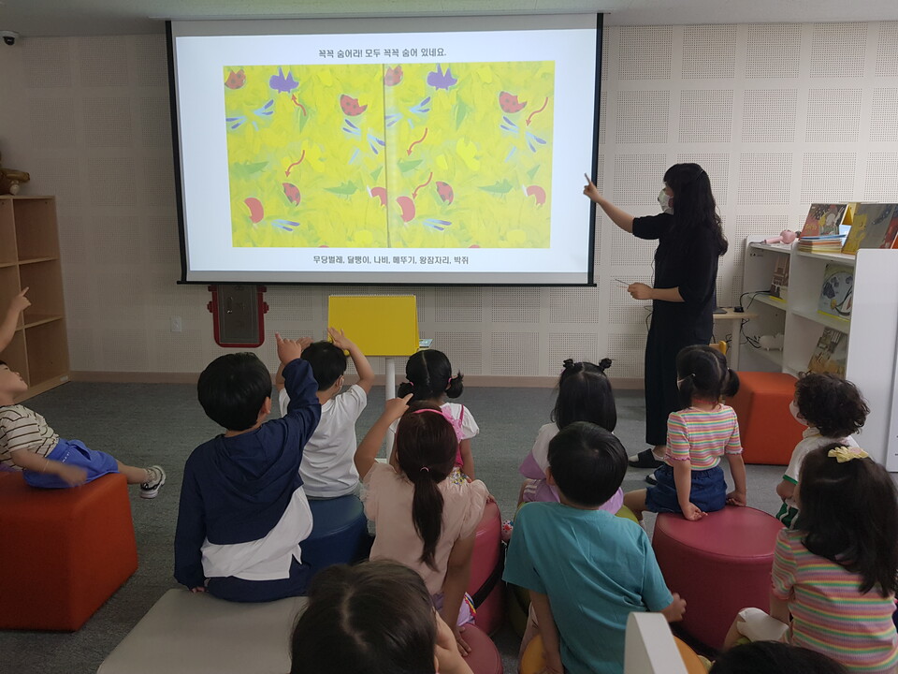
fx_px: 674
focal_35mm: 26
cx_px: 449
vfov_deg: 53.1
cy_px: 337
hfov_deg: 67.3
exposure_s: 1/60
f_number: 1.7
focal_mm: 4.2
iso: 100
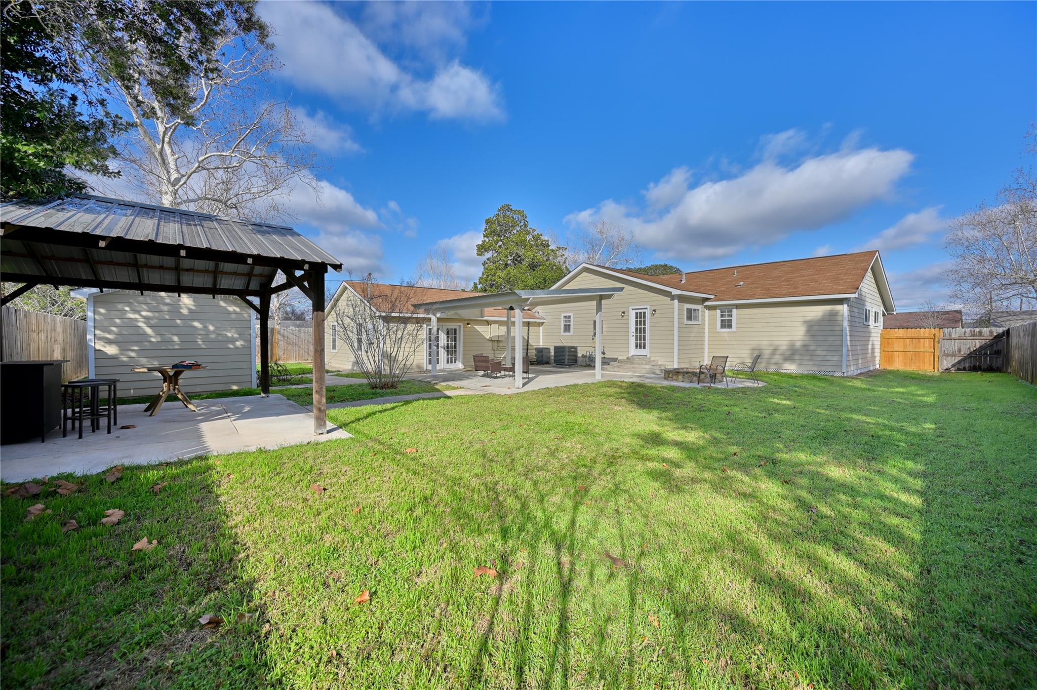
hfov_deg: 104.3
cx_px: 518
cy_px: 345
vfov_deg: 81.1
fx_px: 403
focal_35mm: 14
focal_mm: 14
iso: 100
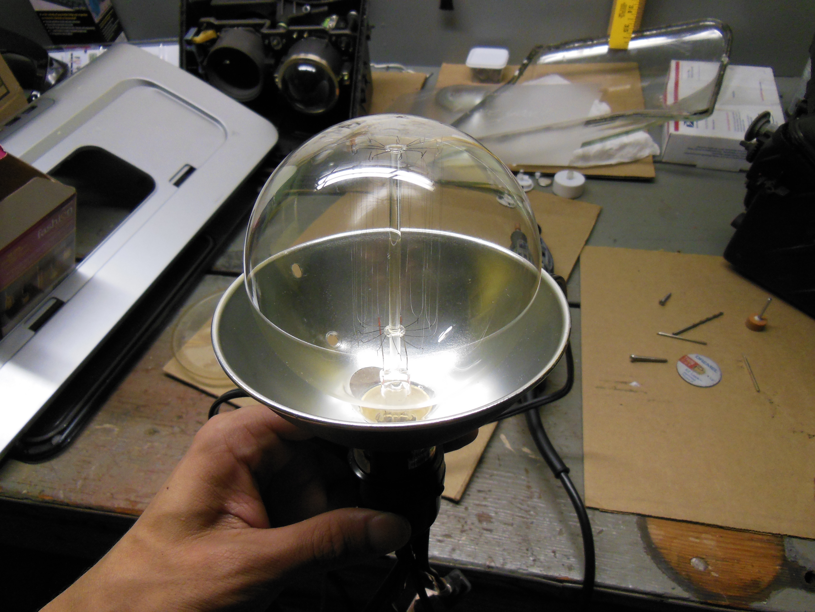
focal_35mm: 25
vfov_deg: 54.9
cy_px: 306
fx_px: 589
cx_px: 408
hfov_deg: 69.4
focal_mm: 4.5
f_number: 3.5
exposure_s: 1/30
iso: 400
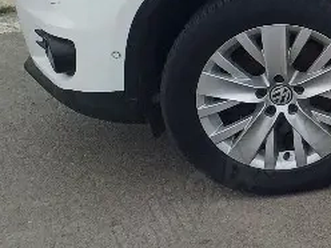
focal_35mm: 101
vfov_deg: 13.7
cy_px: -127
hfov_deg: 16.0
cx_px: 622
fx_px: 966
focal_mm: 4.65
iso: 50
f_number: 1.8
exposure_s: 1/1000
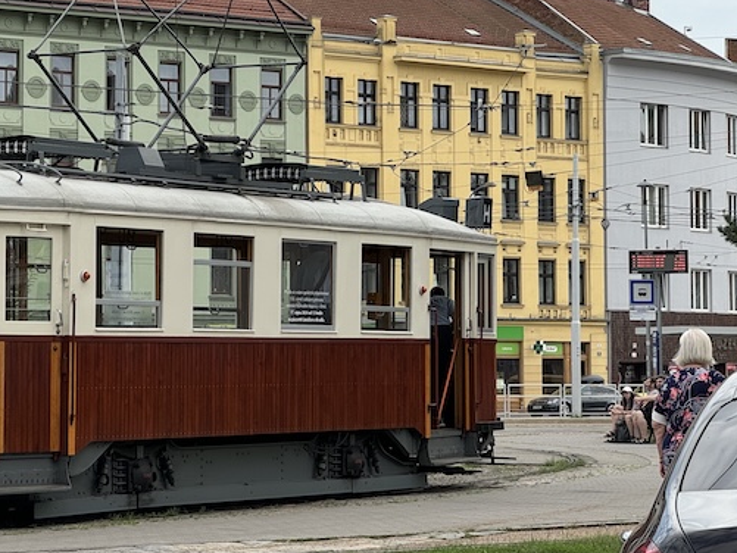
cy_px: 224
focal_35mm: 123
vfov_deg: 12.0
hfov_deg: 15.9
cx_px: 159
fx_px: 2619
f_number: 2.8
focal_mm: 9
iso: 25
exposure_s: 1/608
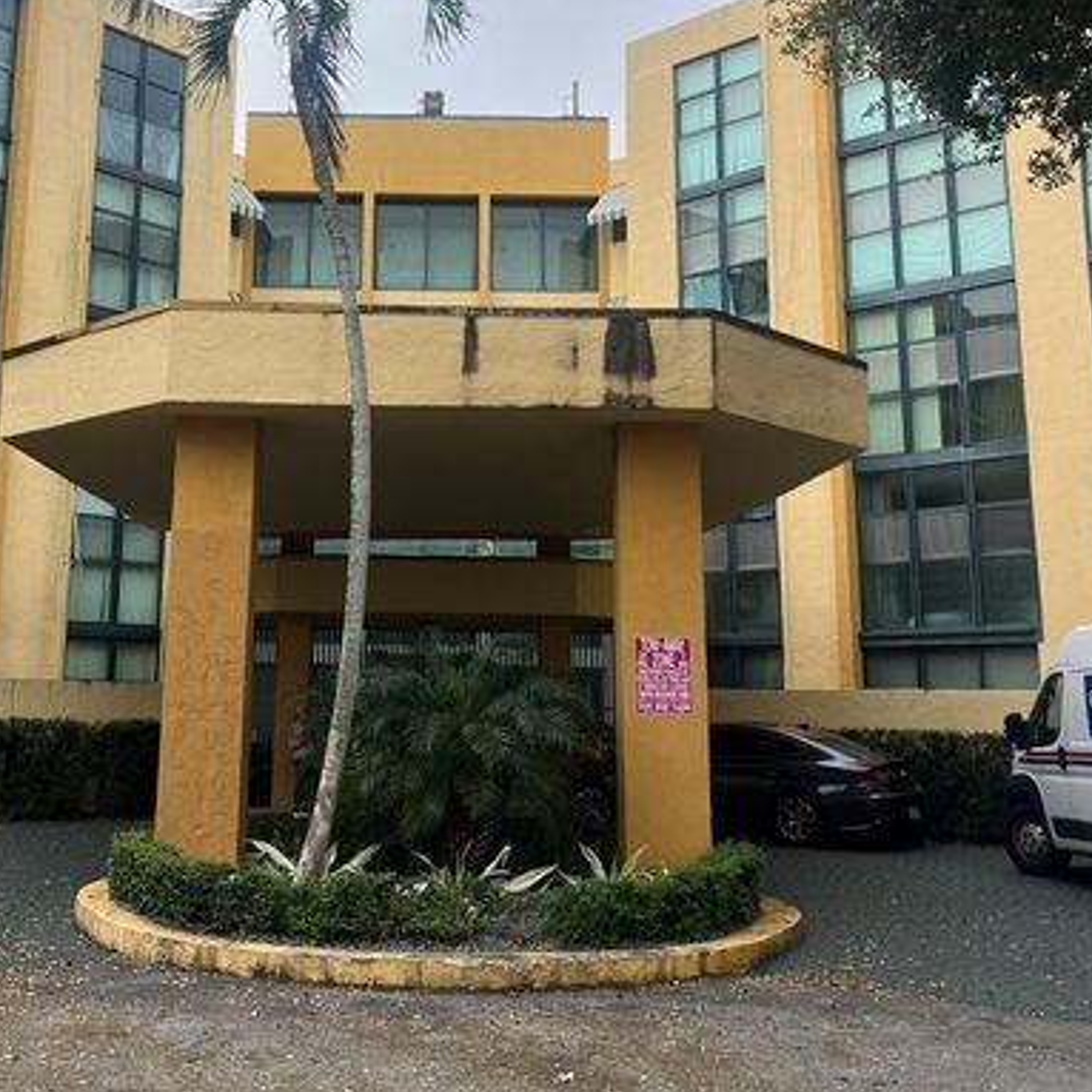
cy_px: 378
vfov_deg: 41.4
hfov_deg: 41.6
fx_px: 1428
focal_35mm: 40
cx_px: 416
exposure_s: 1/2825
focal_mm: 5.1
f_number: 1.6
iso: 50
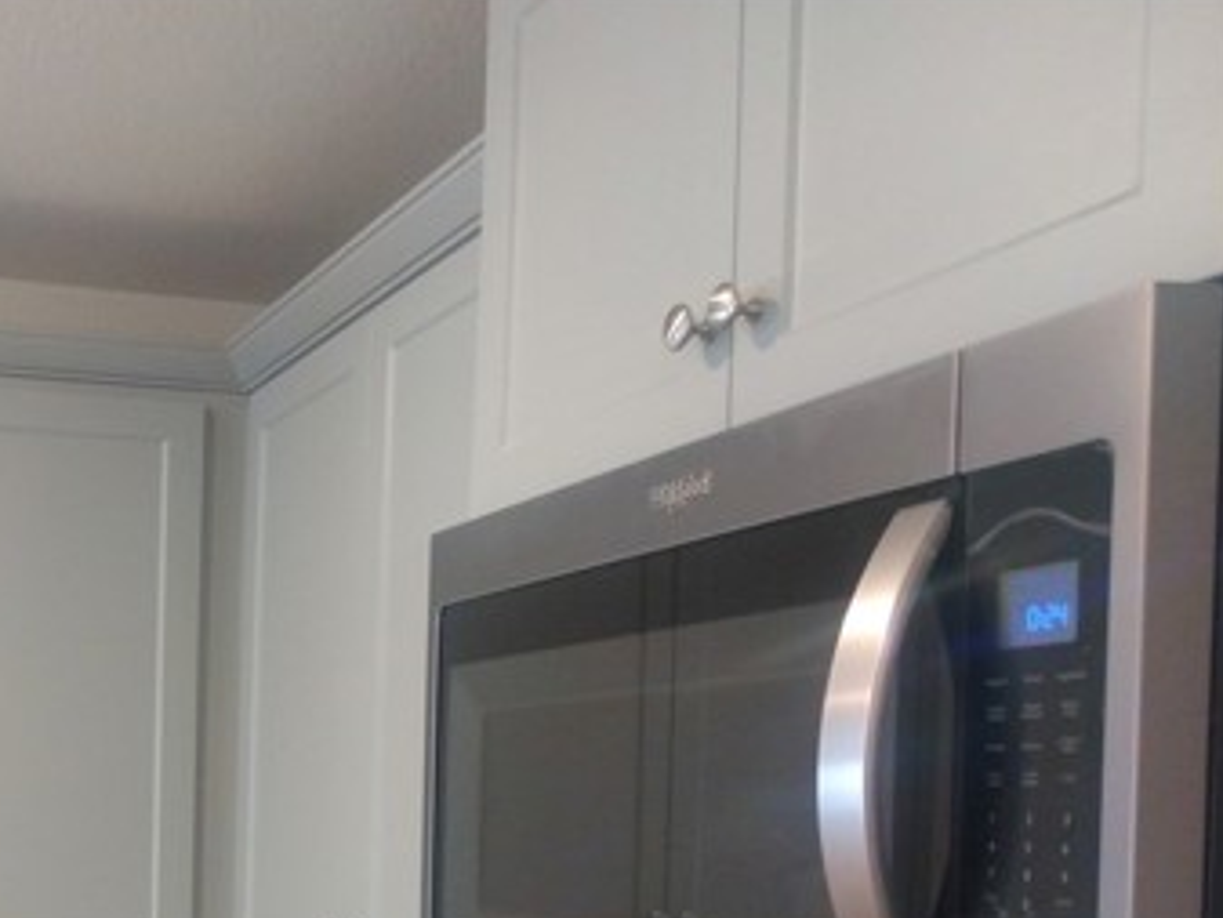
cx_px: 80
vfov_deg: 35.2
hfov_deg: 43.8
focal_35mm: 38
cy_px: 853
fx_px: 1343
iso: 381
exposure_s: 1/30
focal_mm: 3.54
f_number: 2
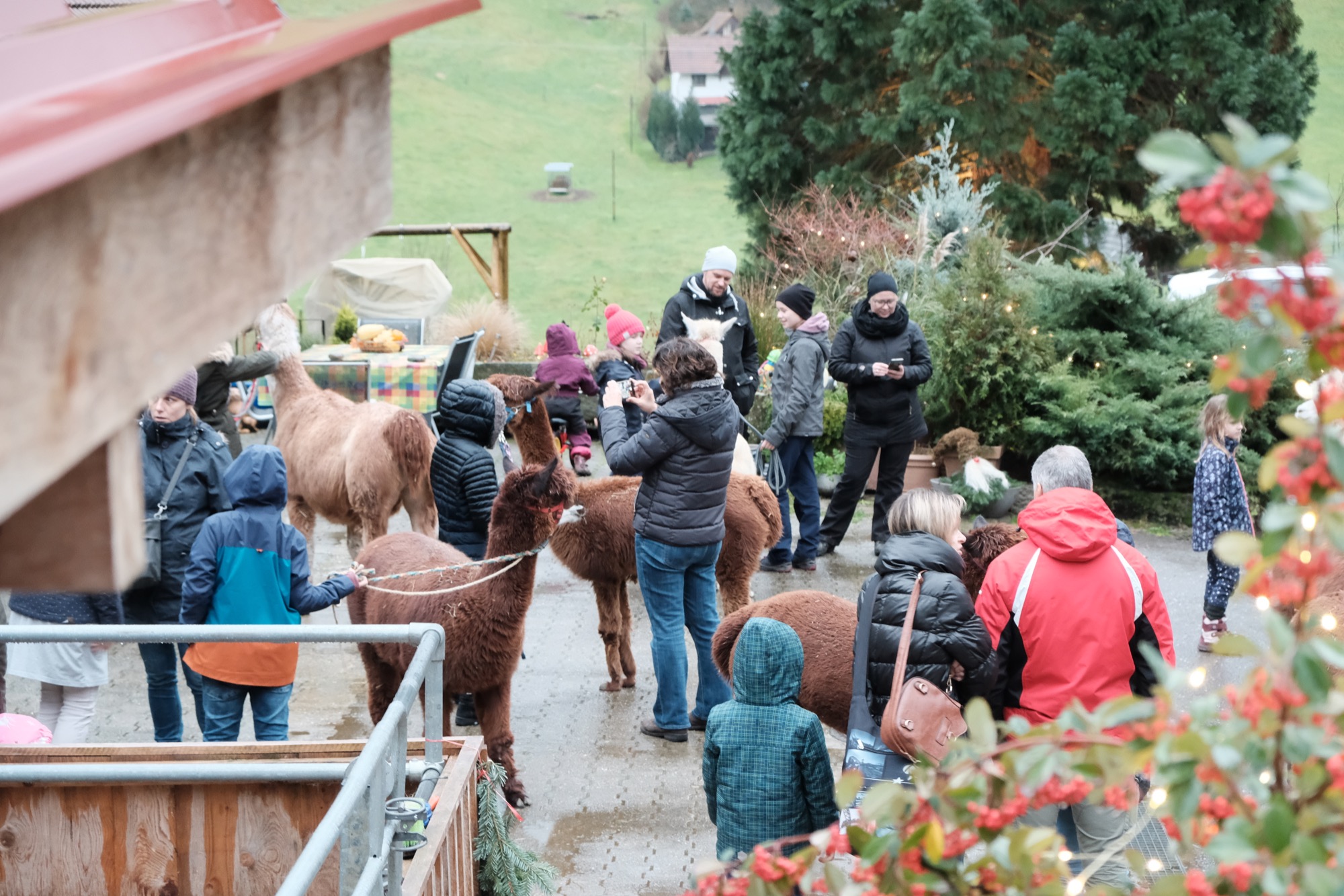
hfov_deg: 24.5
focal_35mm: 83
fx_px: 3098
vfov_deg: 16.5
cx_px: 672
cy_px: 448
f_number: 5
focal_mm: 55
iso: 4000
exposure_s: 1/30
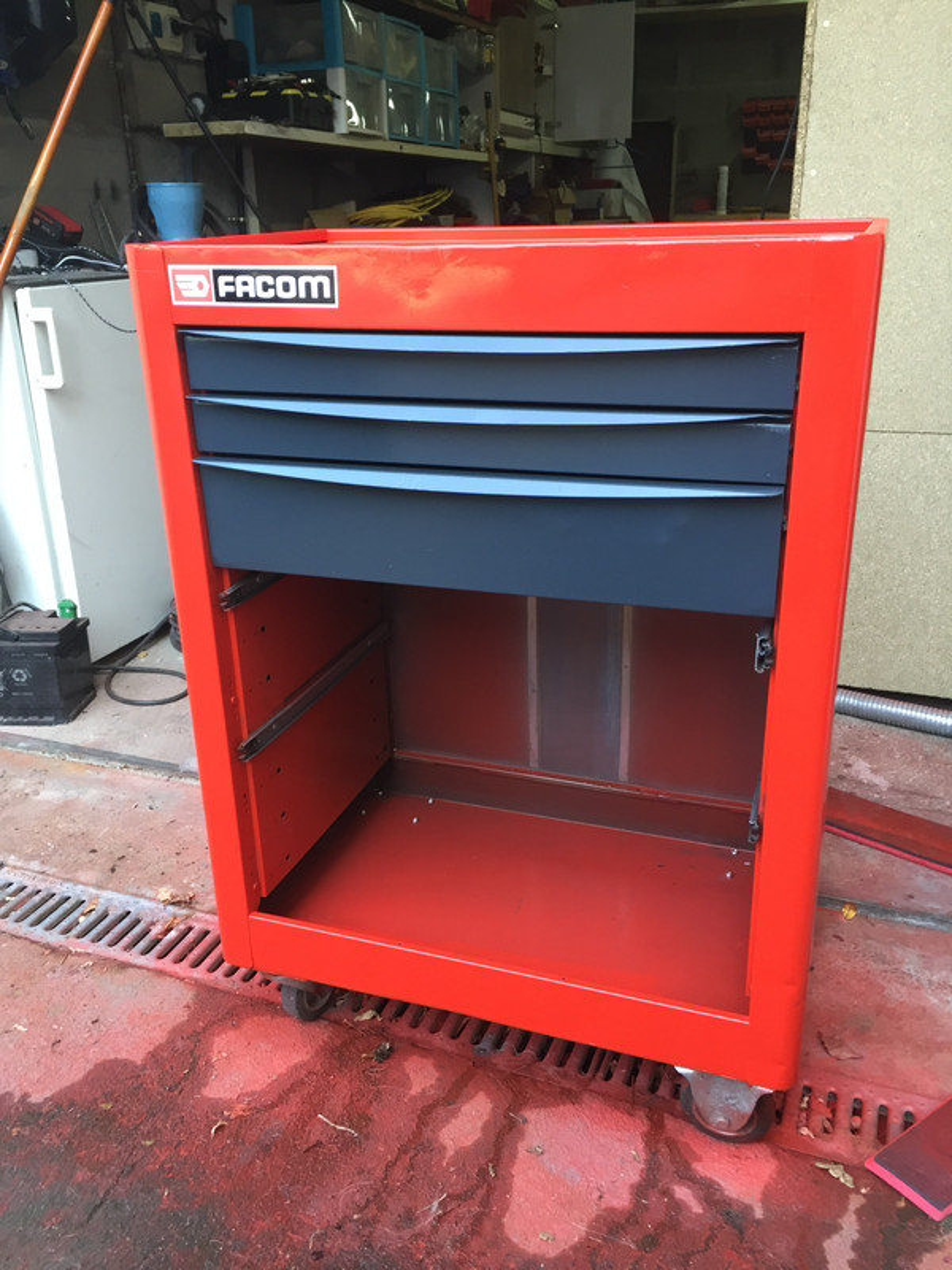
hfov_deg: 48.2
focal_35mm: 29
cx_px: 476
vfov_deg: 61.7
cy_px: 635
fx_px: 1063
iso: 40
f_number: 2.2
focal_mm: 4.15
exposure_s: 1/33
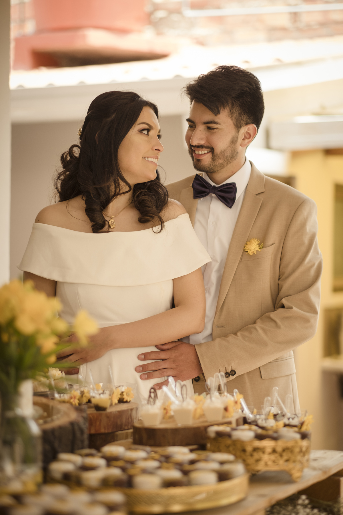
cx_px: 172
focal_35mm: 84
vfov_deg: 24.2
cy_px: 258
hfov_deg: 16.3
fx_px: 1200
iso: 200
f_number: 1.4
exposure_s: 1/1000
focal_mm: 56
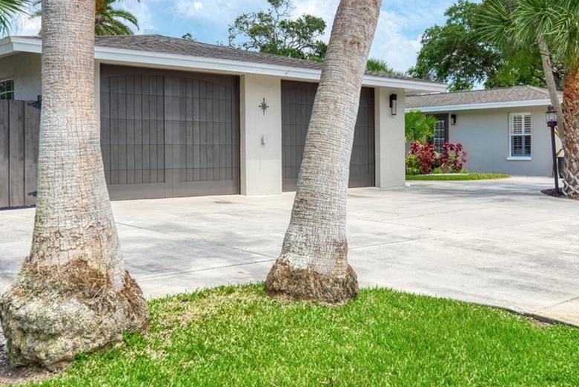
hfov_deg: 45.0
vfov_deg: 31.1
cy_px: 155
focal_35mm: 43
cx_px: 368
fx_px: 692
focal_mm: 21
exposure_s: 1/800
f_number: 7.1
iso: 200
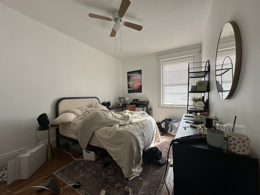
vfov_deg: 85.7
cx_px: 130
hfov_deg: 102.1
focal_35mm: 14
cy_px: 98
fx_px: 105
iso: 40
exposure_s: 1/163
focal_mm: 2.22
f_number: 2.2
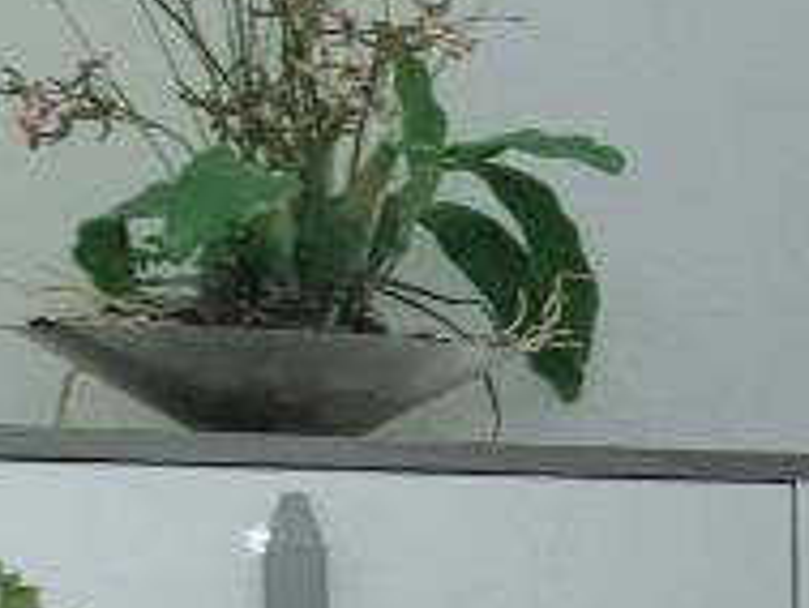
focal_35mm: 111
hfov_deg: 10.2
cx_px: 2654
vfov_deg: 13.1
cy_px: 704
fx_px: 2596
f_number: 5.6
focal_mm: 7
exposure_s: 1/160
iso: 800
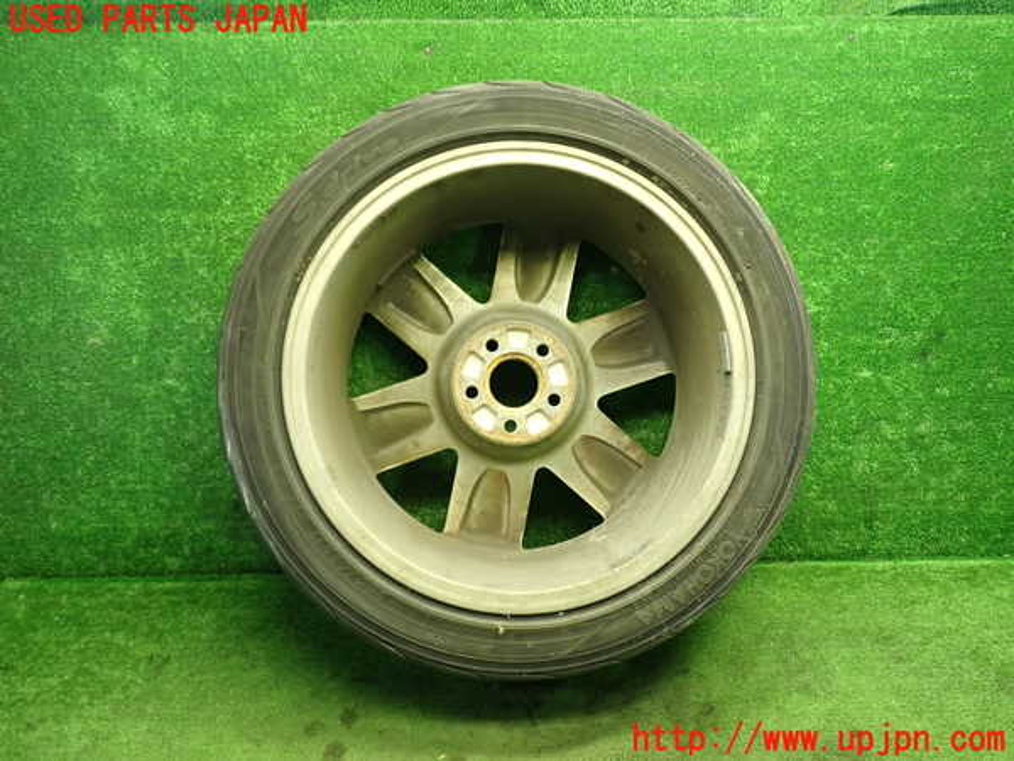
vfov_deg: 46.8
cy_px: 380
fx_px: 879
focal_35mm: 30
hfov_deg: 60.0
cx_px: 507
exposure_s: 1/30
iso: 320
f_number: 2.3
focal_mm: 5.4
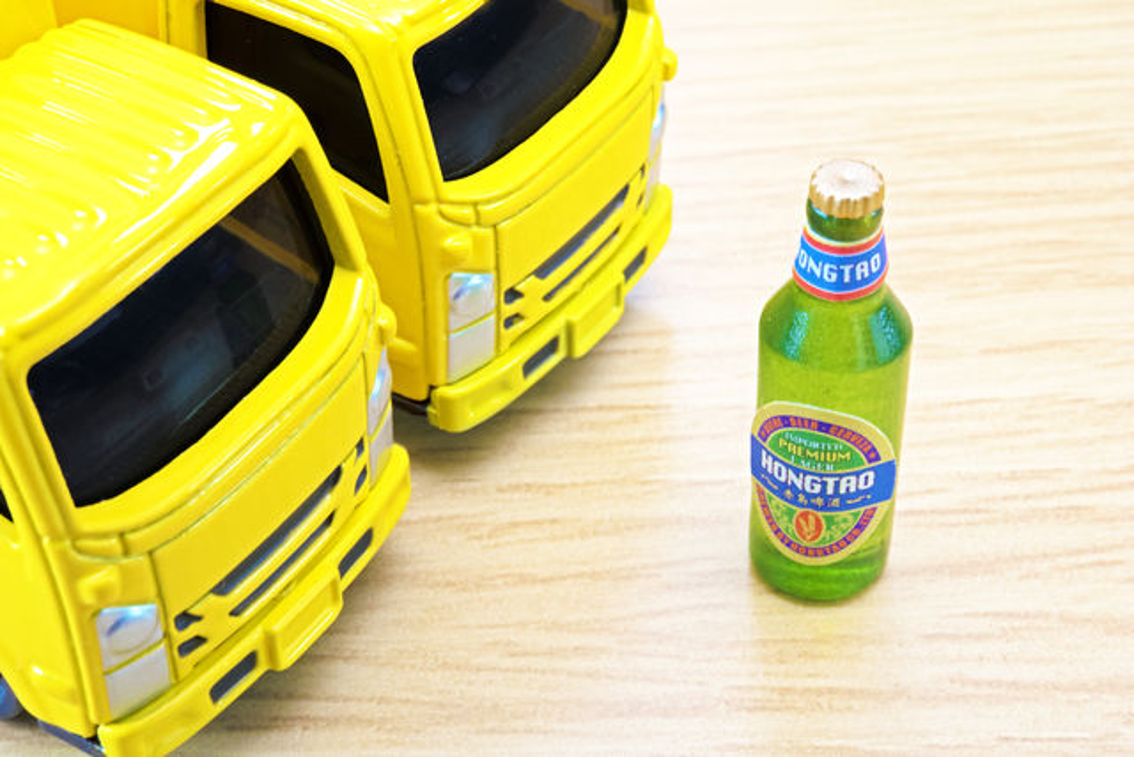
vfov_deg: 22.6
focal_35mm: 60
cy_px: 378
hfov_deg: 33.4
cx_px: 567
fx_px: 1890
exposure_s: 4
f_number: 40
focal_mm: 60
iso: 800
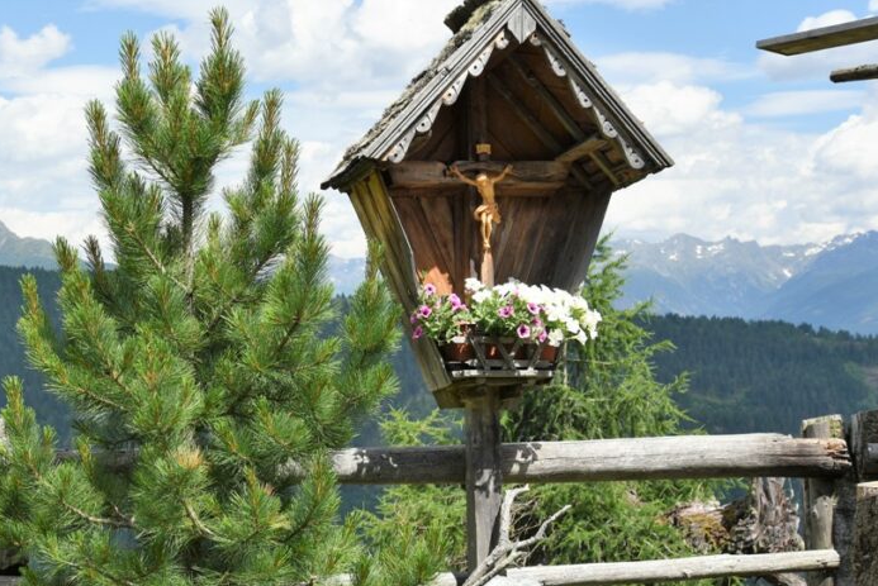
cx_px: 260
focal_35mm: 65
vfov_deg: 20.9
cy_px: 391
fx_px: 1586
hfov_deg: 30.6
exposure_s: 1/640
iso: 320
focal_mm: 44
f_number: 9
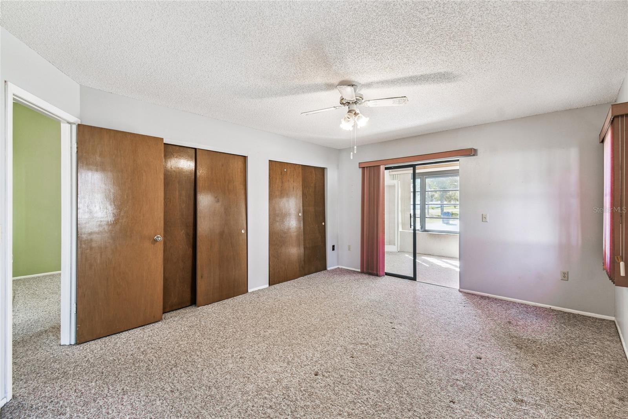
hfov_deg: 100.4
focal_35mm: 15
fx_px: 262
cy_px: 210
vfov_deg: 77.3
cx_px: 314
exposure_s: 1/2
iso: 100
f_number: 7.1
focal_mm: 10
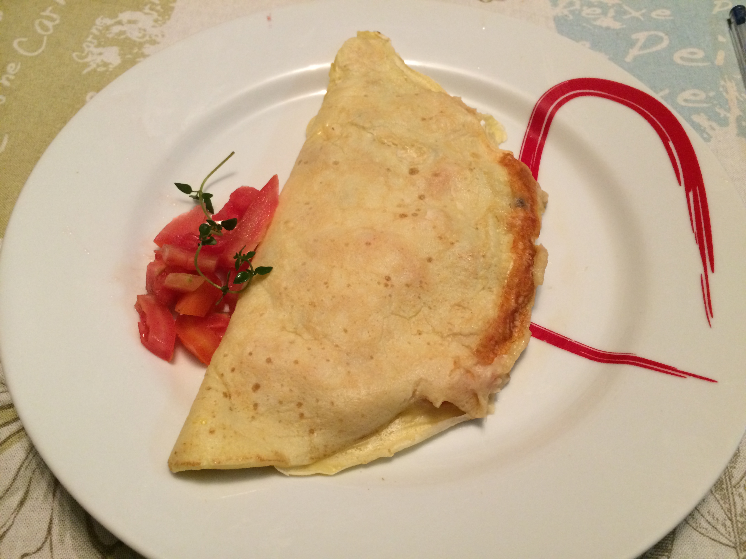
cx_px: 373
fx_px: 647
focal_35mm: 30
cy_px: 280
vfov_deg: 46.8
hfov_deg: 60.0
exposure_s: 1/30
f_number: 2.2
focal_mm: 4.12
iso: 200
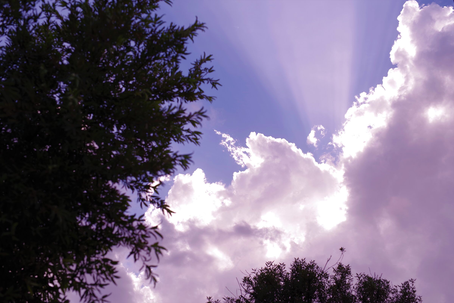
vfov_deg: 27.0
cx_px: 227
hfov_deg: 39.6
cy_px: 152
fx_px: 631
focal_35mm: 50
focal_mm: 50
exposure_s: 1/500
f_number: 5.6
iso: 100
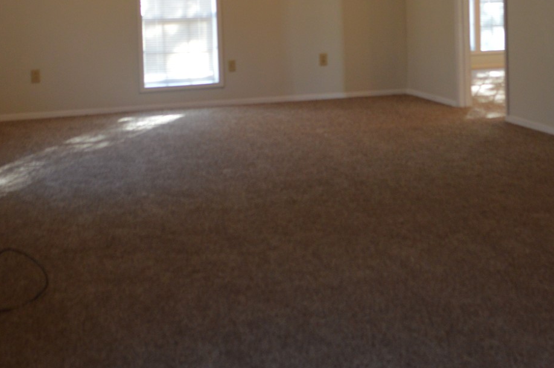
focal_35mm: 64
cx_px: 295
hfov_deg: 31.4
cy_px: -3
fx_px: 984
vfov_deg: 20.5
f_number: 3.5
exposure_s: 1/50
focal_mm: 18
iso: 400
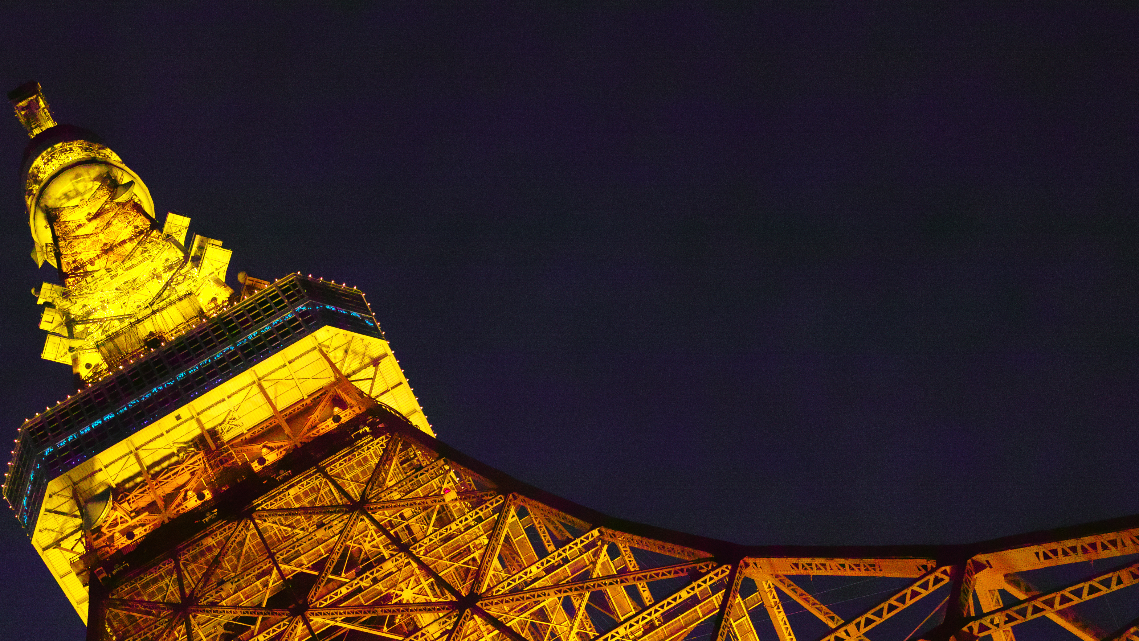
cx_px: 431
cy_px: 483
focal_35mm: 60
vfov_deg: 19.9
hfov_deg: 34.7
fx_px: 1812
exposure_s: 1/40
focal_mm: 30
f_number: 8
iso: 3200
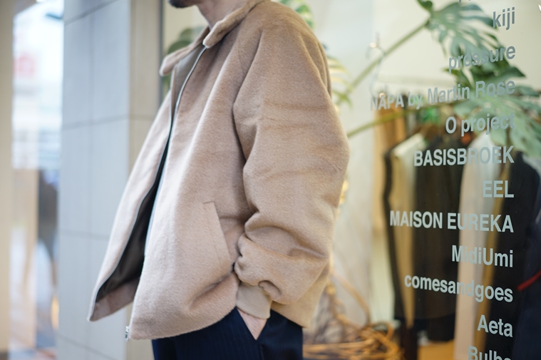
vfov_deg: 23.3
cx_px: 267
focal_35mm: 58
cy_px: 186
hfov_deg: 34.5
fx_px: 871
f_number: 1.8
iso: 250
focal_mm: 55
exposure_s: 1/60
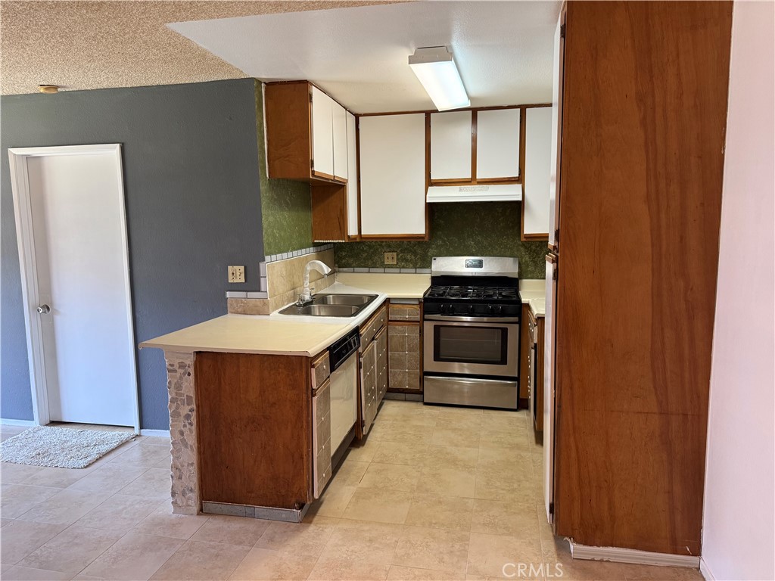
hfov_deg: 71.6
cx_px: 388
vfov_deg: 56.8
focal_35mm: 24
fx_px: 537
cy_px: 290
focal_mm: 6.76
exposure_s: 1/60
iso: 250
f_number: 1.78
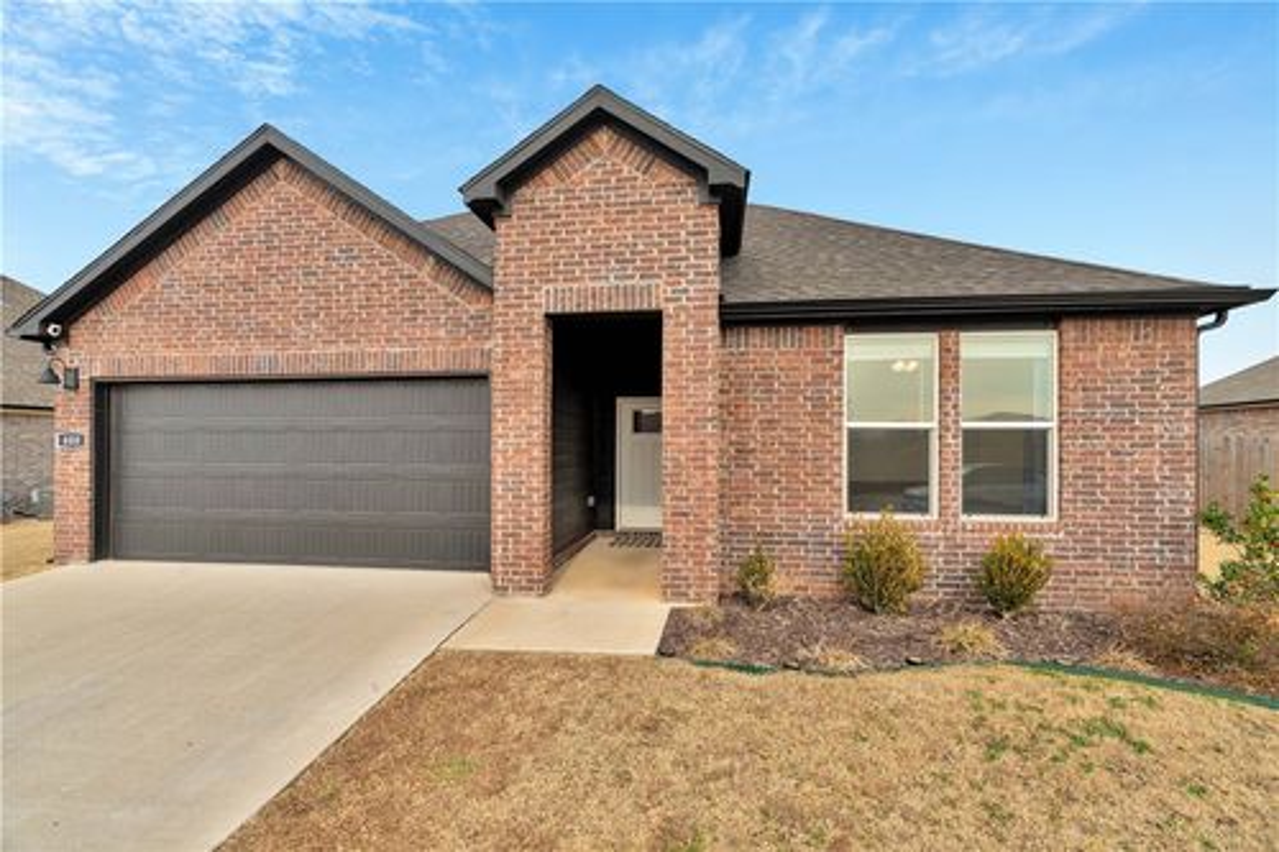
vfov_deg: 73.7
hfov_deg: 96.8
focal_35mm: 16
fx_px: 568
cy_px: 426
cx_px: 640
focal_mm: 16
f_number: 6.3
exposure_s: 1/160
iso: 100
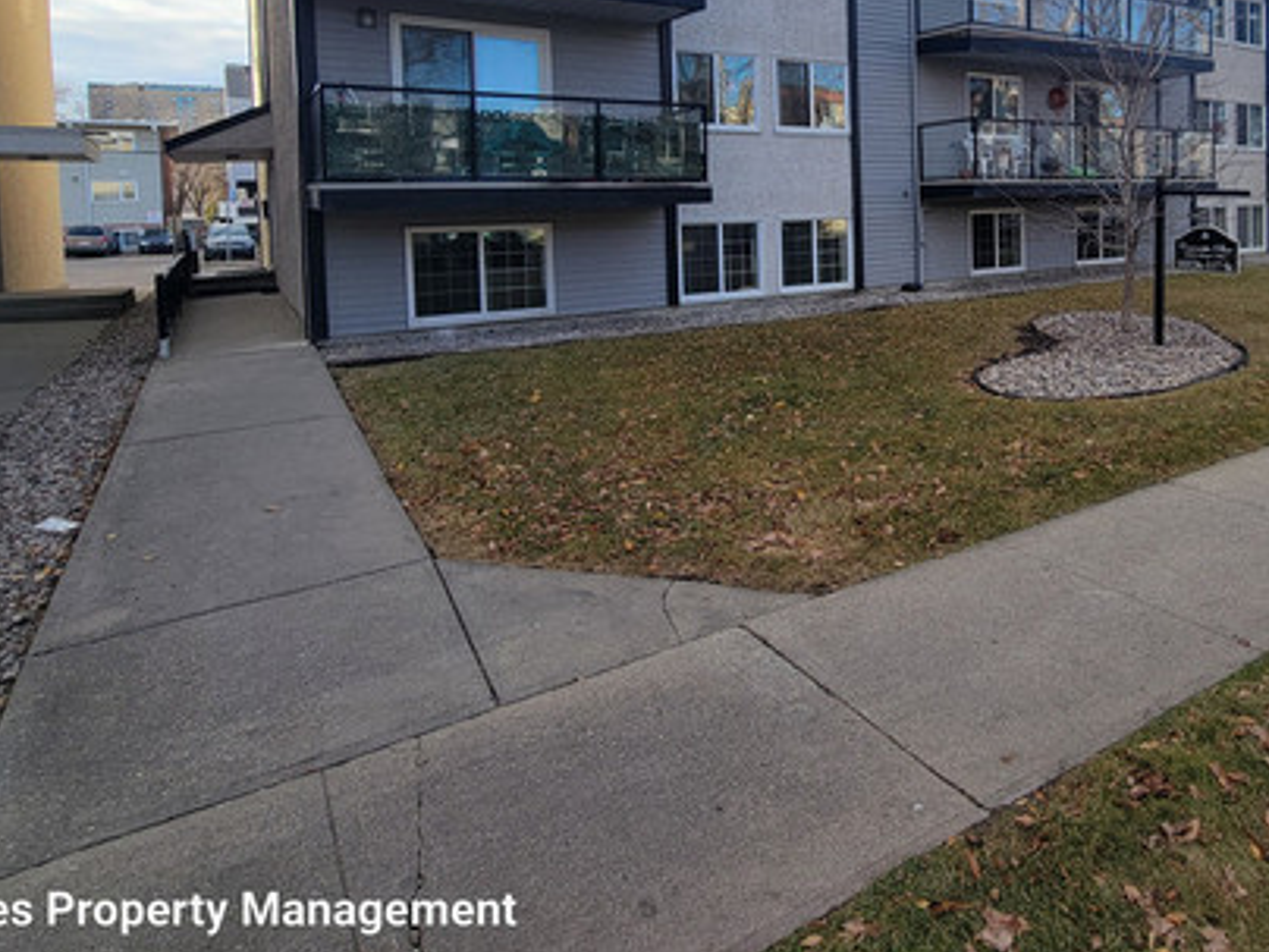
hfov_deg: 73.6
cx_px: 865
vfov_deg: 57.8
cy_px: 233
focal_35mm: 22
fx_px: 807
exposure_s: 1/361
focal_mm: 2.2
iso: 50
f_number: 2.2
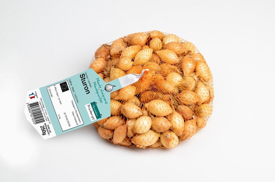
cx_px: 138
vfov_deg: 19.6
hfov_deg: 29.3
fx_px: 526
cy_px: 91
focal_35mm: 69
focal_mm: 46.2
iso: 100
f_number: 10
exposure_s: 1/125
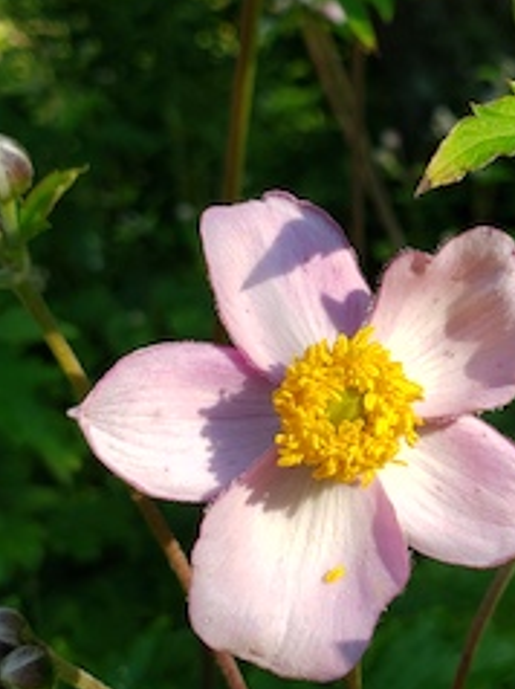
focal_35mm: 63
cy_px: 362
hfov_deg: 22.5
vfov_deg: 30.7
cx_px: 495
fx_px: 1252
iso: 50
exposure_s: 1/376
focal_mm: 4.3
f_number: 2.4
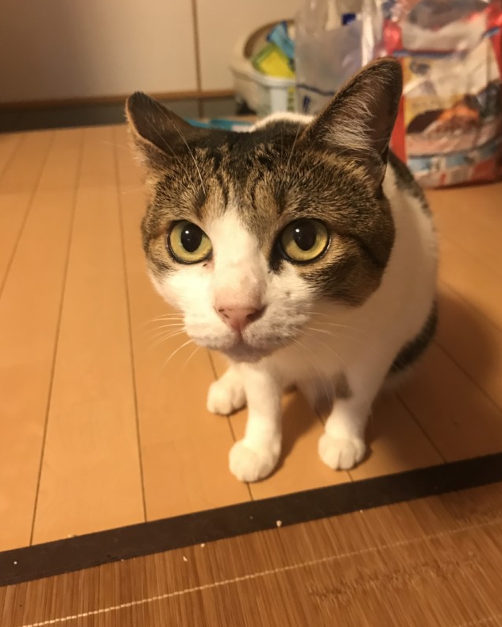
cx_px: 256
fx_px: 557
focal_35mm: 30
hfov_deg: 48.5
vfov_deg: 58.7
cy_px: 297
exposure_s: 1/11
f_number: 1.8
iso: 100
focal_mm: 3.99
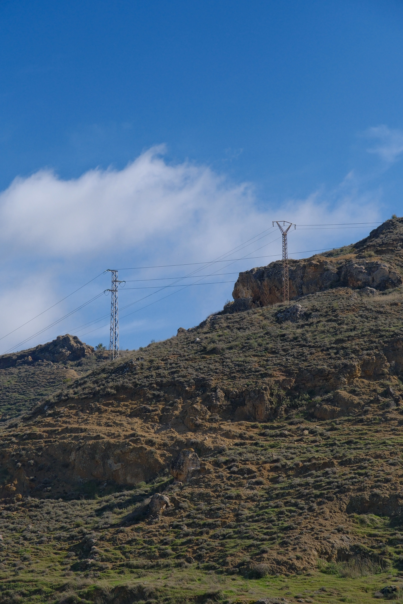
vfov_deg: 17.1
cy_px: 302
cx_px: 202
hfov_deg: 11.4
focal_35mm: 120
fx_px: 2015
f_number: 6.4
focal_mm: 80
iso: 640
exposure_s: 1/2700
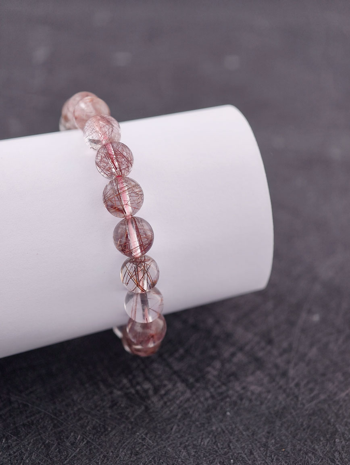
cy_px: 232
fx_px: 1143
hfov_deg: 17.4
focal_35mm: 85
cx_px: 175
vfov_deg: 23.0
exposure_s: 1/160
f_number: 2.67
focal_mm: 22.48
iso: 125
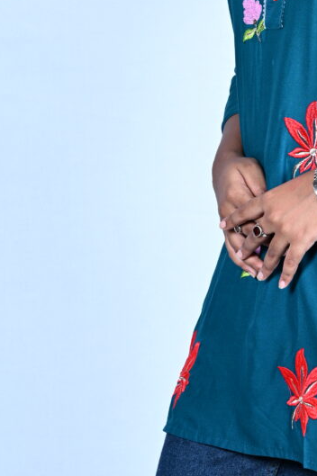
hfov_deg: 6.5
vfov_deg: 9.8
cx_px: 375
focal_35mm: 210
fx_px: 2777
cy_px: 165
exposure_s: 1/160
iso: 100
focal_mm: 74
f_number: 7.1
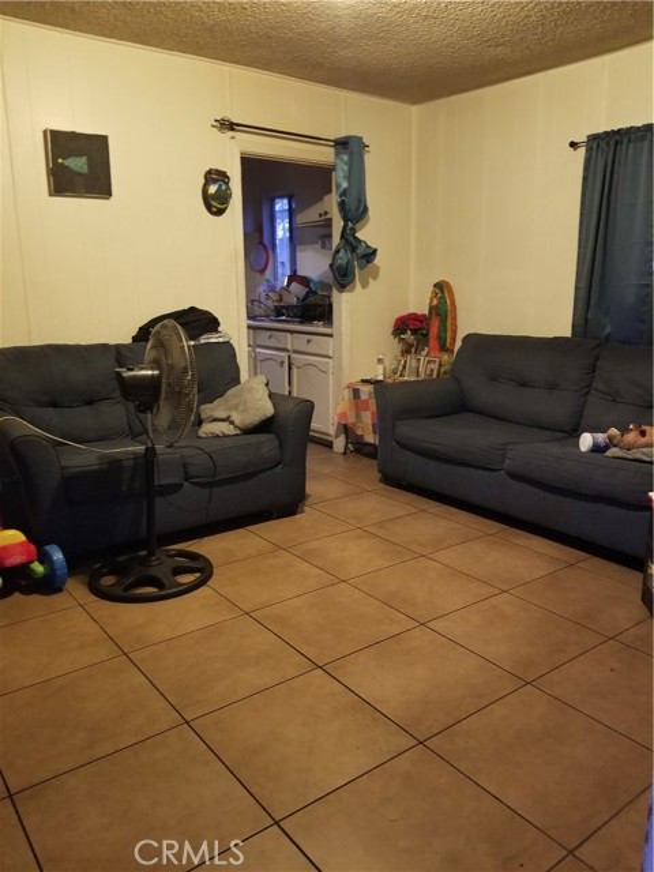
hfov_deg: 53.1
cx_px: 327
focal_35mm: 26
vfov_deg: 67.3
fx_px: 655
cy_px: 436
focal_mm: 4.3
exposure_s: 1/10
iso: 320
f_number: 1.7
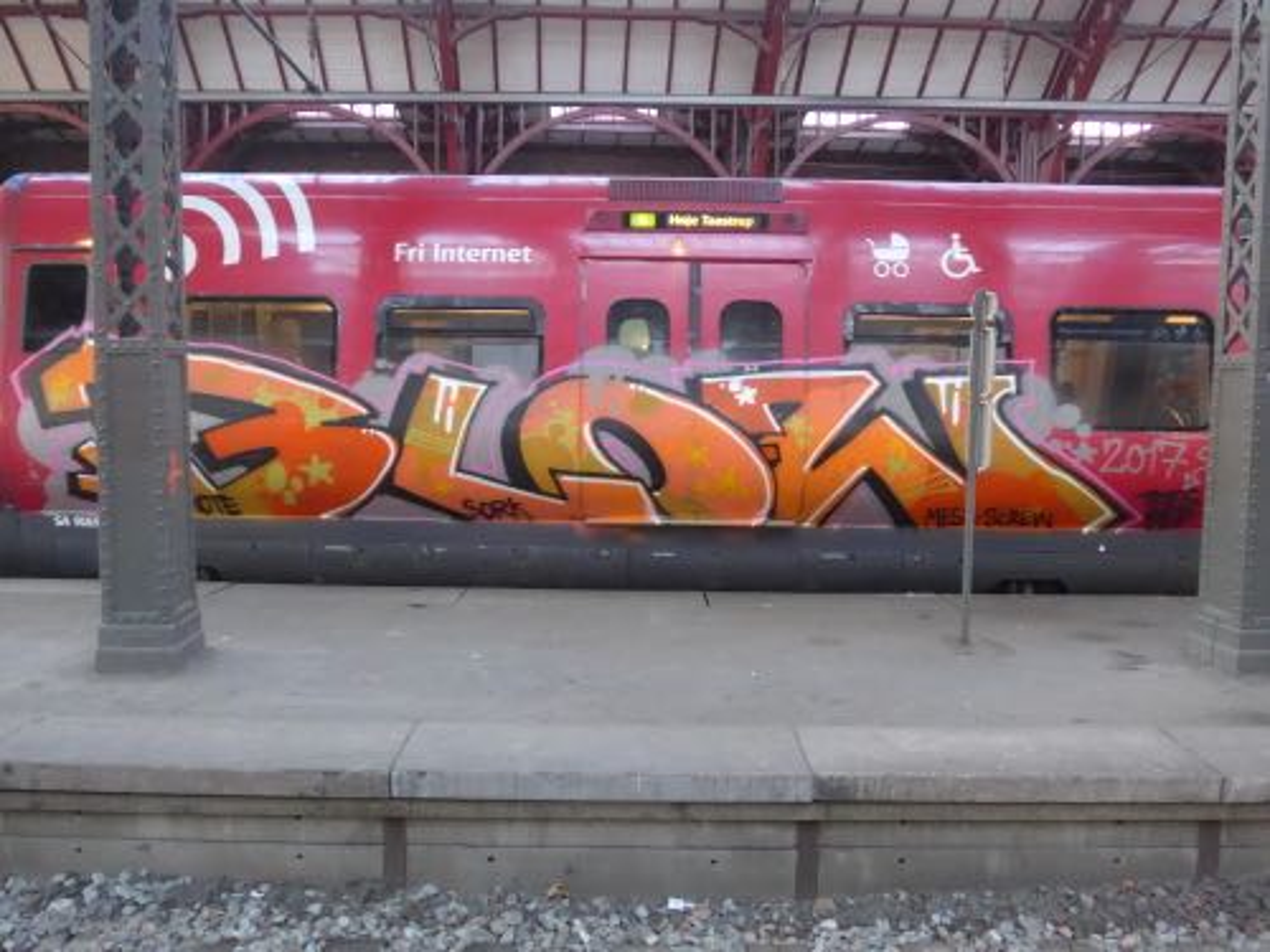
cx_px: 635
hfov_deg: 61.7
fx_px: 1064
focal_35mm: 29
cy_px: 476
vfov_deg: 48.2
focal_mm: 6
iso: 1600
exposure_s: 1/160
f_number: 2
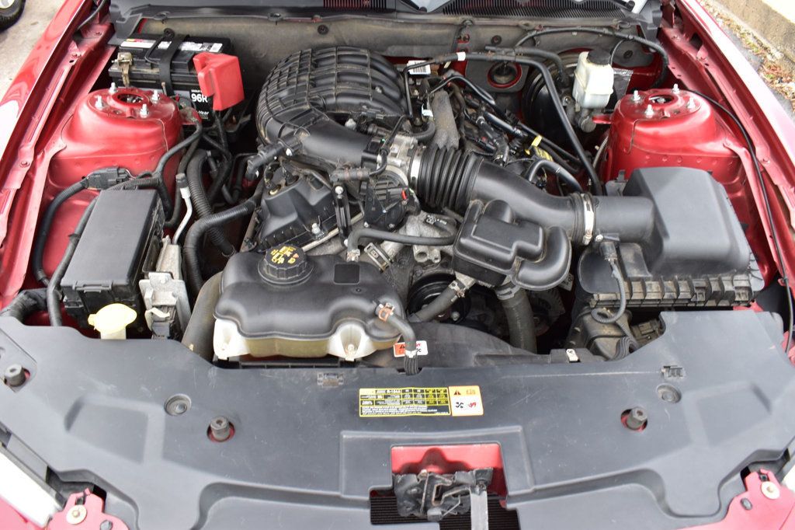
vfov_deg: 43.6
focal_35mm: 30
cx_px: 398
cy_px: 265
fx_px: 662
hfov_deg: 61.9
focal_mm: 20
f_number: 7.1
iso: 400
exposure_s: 1/30
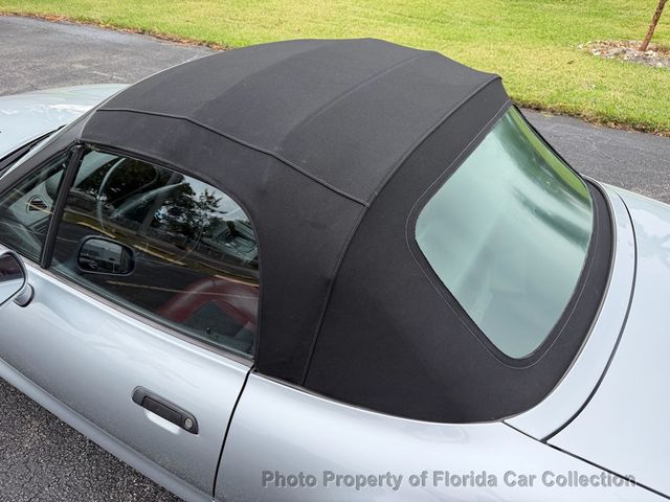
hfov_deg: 71.6
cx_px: 335
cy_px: 251
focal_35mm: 24
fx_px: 465
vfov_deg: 56.8
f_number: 1.78
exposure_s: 1/1314
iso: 80
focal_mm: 6.76
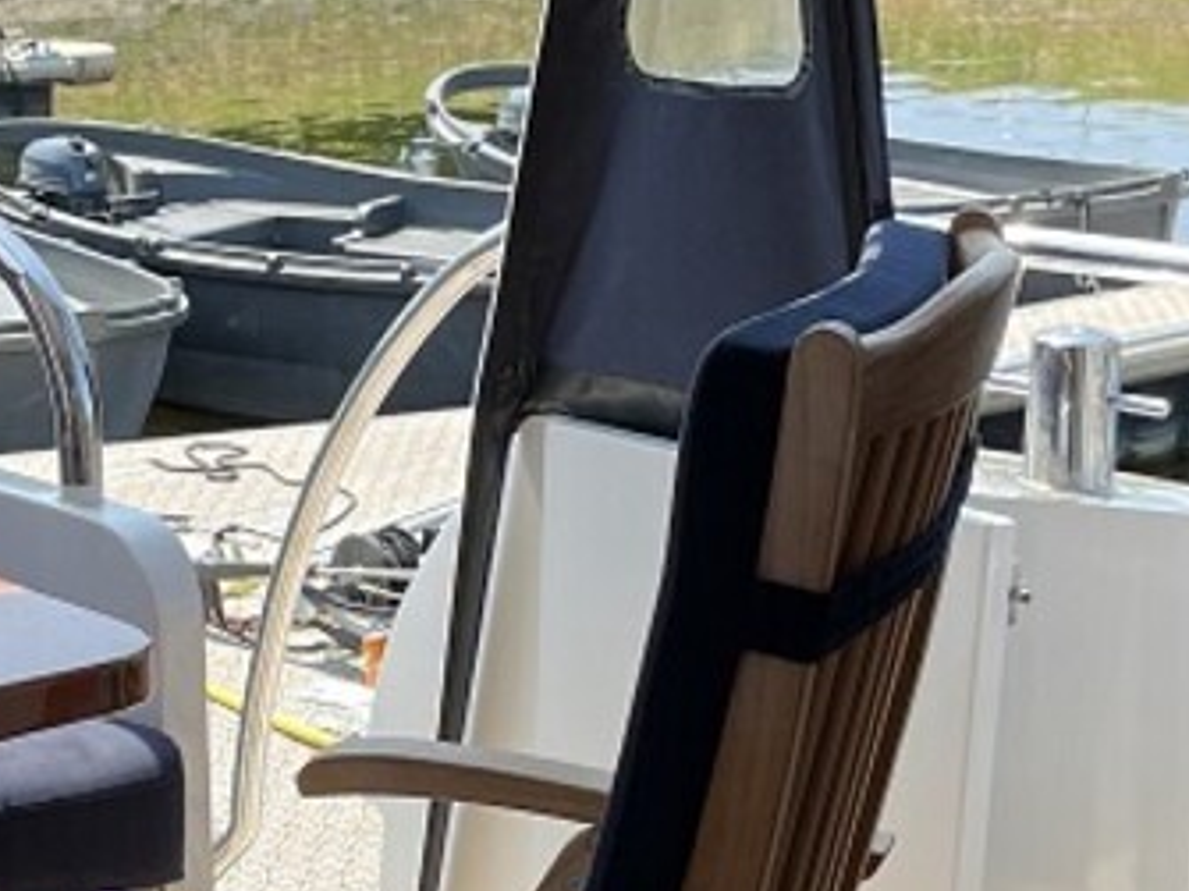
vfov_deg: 15.2
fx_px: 3331
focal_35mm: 97
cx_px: 401
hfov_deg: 20.2
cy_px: 667
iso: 50
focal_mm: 5.1
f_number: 1.6
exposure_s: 1/1036
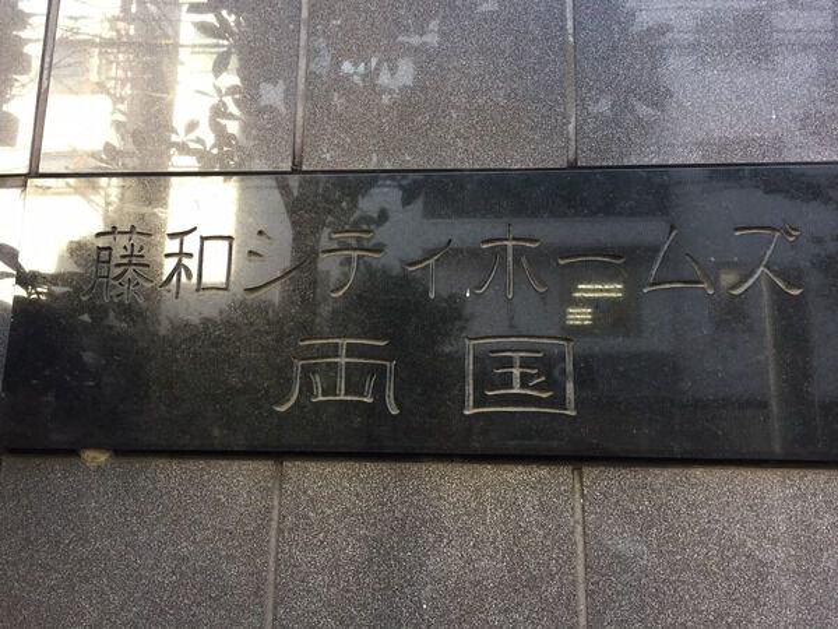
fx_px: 702
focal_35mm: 29
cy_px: 314
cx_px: 419
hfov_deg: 61.7
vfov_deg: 48.2
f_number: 2.2
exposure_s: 1/30
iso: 40
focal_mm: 4.15
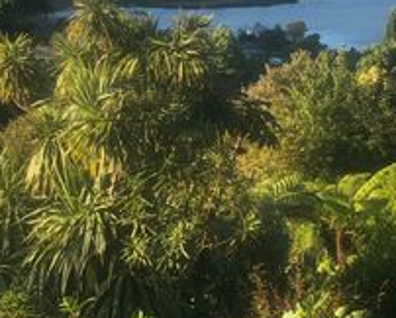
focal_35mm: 81
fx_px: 950
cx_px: 421
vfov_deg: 17.8
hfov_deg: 22.4
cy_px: -96
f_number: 1.8
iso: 20
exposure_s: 1/425
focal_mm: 4
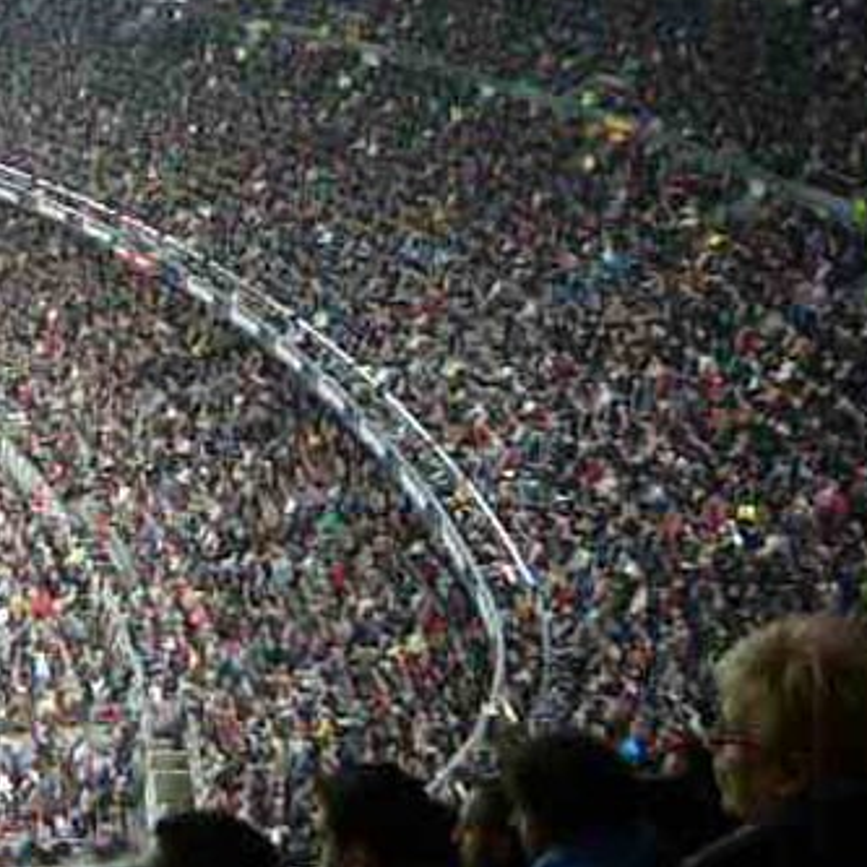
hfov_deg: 23.8
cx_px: 31
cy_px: 253
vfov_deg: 24.5
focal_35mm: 70
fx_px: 1984
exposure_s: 1/30
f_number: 2.8
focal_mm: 5.5
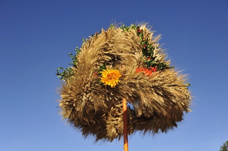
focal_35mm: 50
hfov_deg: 39.6
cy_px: 76
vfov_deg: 26.9
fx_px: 316
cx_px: 114
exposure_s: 1/2000
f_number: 5.6
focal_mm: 50
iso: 400
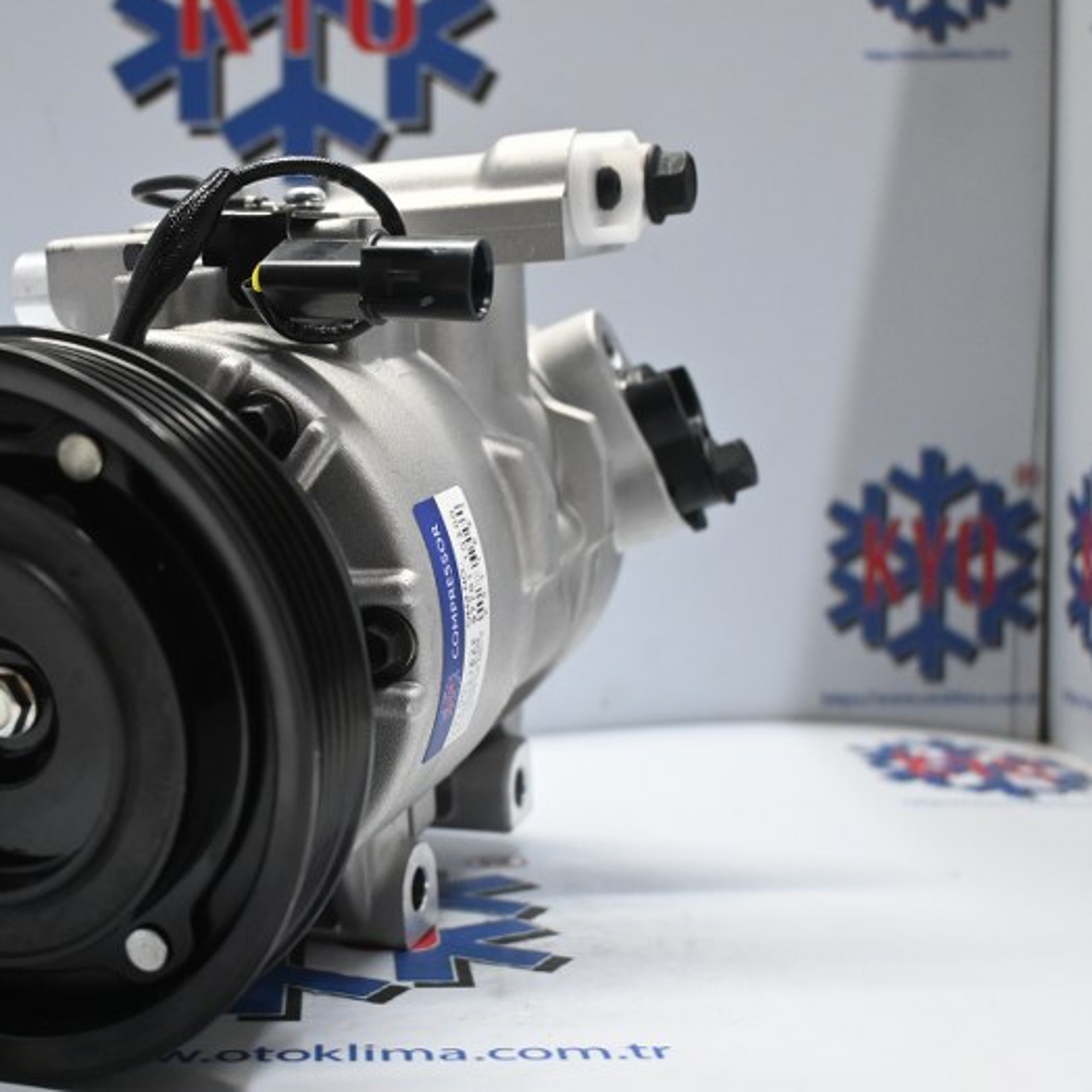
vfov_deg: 34.9
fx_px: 1736
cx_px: 265
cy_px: 547
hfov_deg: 34.1
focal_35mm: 49
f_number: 4.2
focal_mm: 25
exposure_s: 1/125
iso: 1800
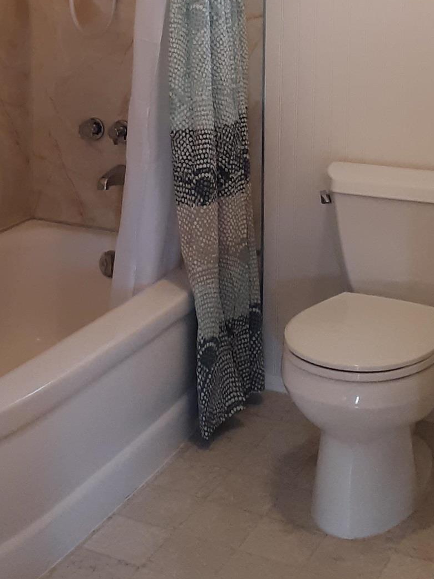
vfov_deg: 29.8
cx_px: 186
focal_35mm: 62
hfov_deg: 23.6
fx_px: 1037
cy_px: 48
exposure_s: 1/40
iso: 100
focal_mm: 2.91
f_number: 1.9
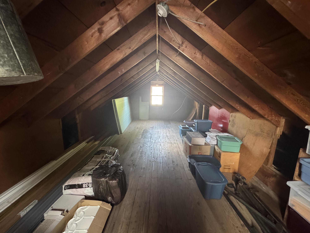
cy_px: 116
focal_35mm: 14
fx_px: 125
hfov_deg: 102.1
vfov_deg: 85.7
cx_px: 155
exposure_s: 1/60
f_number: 2.2
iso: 800
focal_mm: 2.22
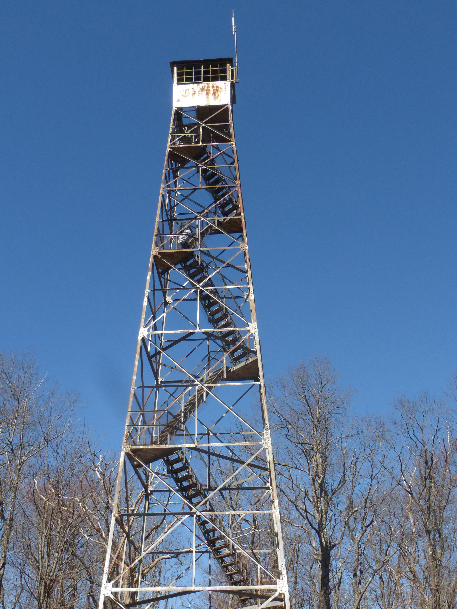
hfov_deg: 32.2
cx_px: 213
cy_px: 390
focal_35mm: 45
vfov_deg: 41.7
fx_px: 792
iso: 100
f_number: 3.7
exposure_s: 1/800
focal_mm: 6.1
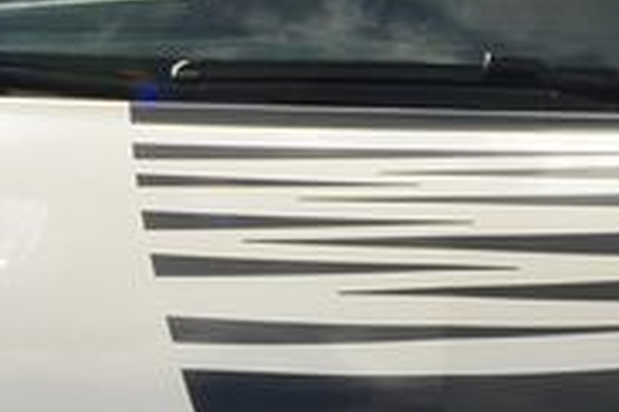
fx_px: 2596
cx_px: 480
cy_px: 576
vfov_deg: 8.9
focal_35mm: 151
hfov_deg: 13.5
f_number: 10
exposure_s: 1/250
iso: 160
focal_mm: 10
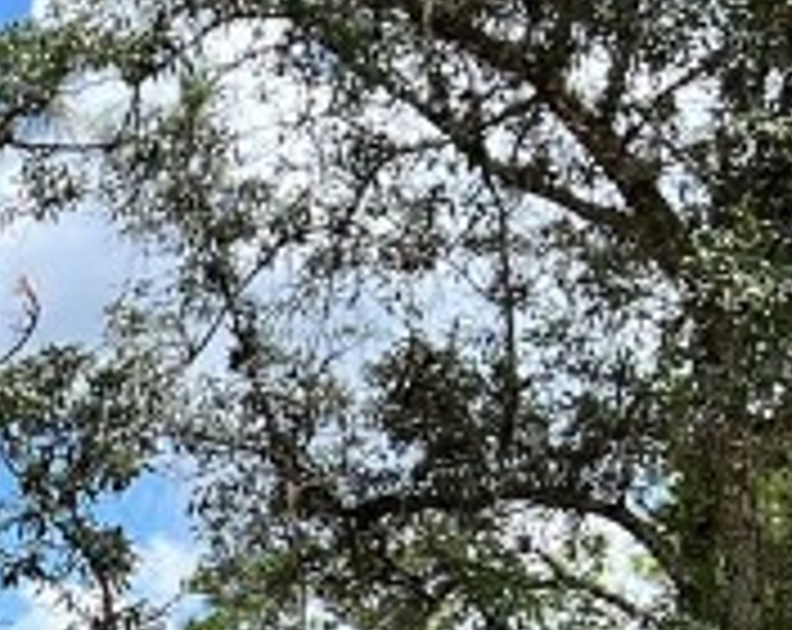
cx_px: -616
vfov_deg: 9.9
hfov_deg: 12.0
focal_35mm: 148
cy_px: 1089
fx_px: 3461
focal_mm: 5.7
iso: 50
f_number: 1.5
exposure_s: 1/2762
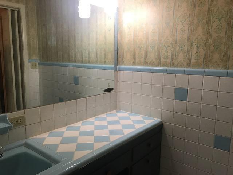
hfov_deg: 63.4
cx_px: 116
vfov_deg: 49.7
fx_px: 188
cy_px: 88
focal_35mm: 28
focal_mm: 3.99
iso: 40
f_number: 1.8
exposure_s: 1/30
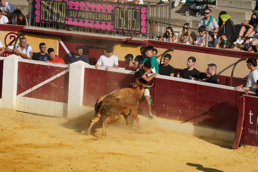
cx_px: 129
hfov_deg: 7.7
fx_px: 1906
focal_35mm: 266
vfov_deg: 5.2
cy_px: 86
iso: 800
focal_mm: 266
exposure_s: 1/5000
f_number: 5.6
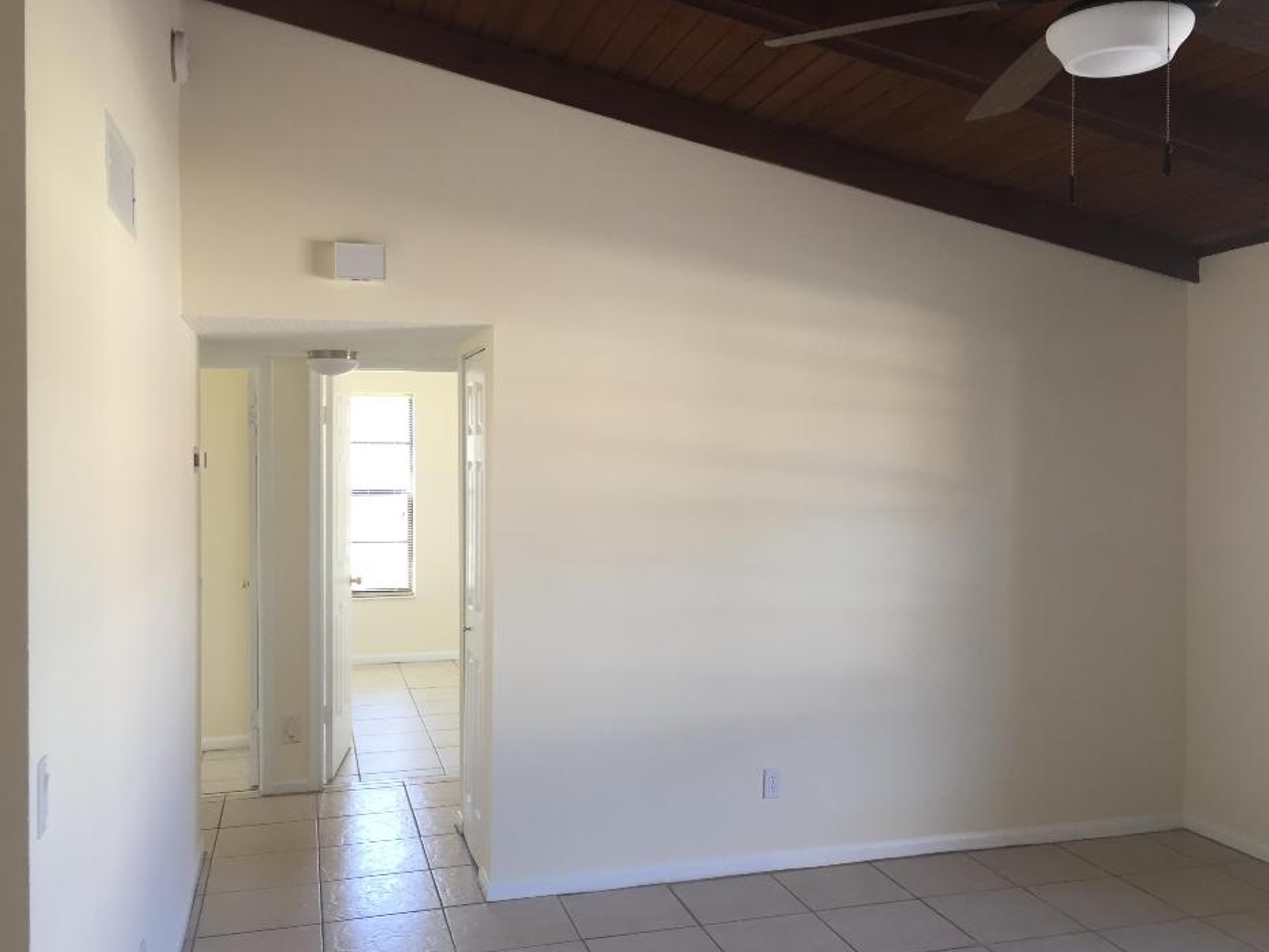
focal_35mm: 32
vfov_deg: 44.2
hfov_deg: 56.8
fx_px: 1173
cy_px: 472
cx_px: 634
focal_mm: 4.15
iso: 32
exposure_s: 1/40
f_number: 2.2
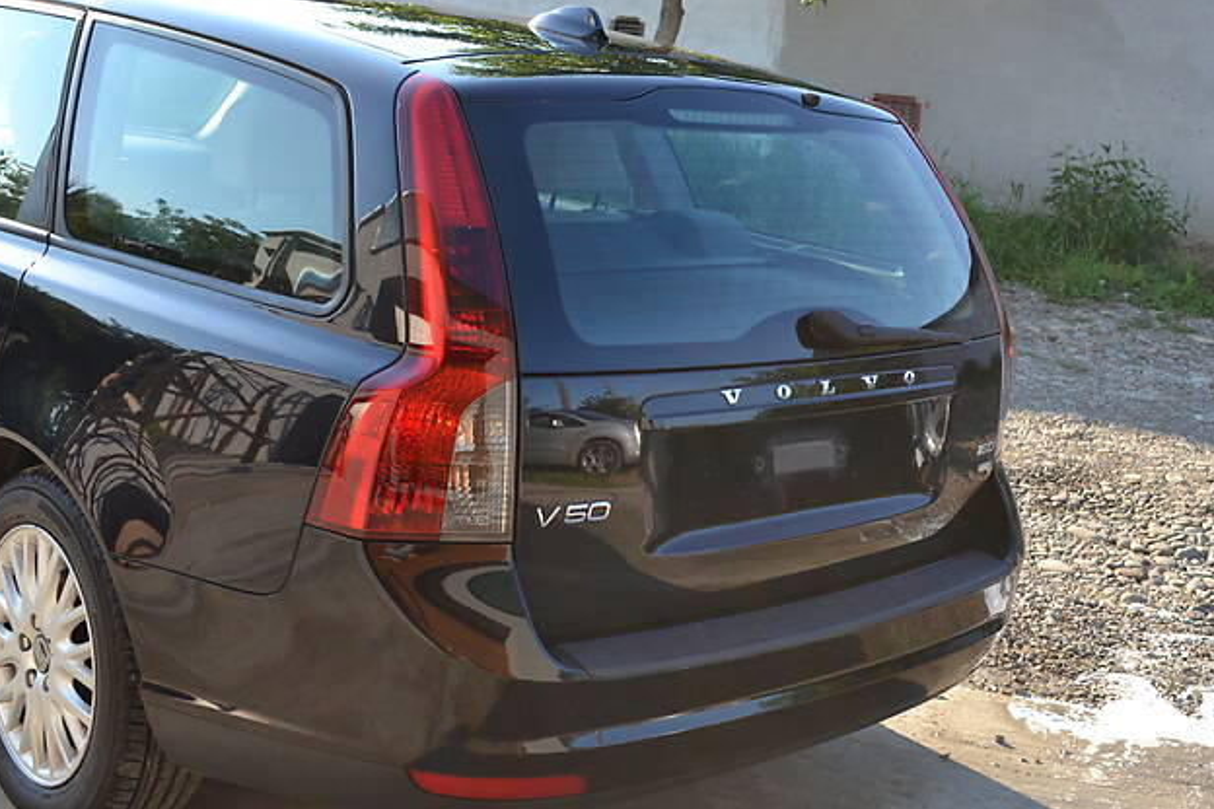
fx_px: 1686
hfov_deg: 39.6
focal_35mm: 50
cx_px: 595
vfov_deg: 27.0
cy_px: 394
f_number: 5.6
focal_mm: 26
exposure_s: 1/125
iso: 180
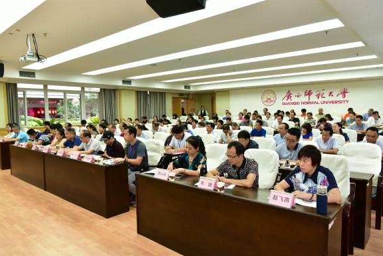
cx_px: 193
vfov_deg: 51.3
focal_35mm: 25
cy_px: 133
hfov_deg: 71.5
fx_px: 266
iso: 1600
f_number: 5.6
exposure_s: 1/100
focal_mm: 24
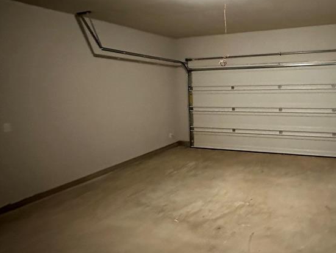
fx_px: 253
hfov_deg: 62.4
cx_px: 262
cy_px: 92
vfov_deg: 52.5
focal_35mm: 26
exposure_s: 1/40
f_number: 2.2
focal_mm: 2.22
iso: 1250
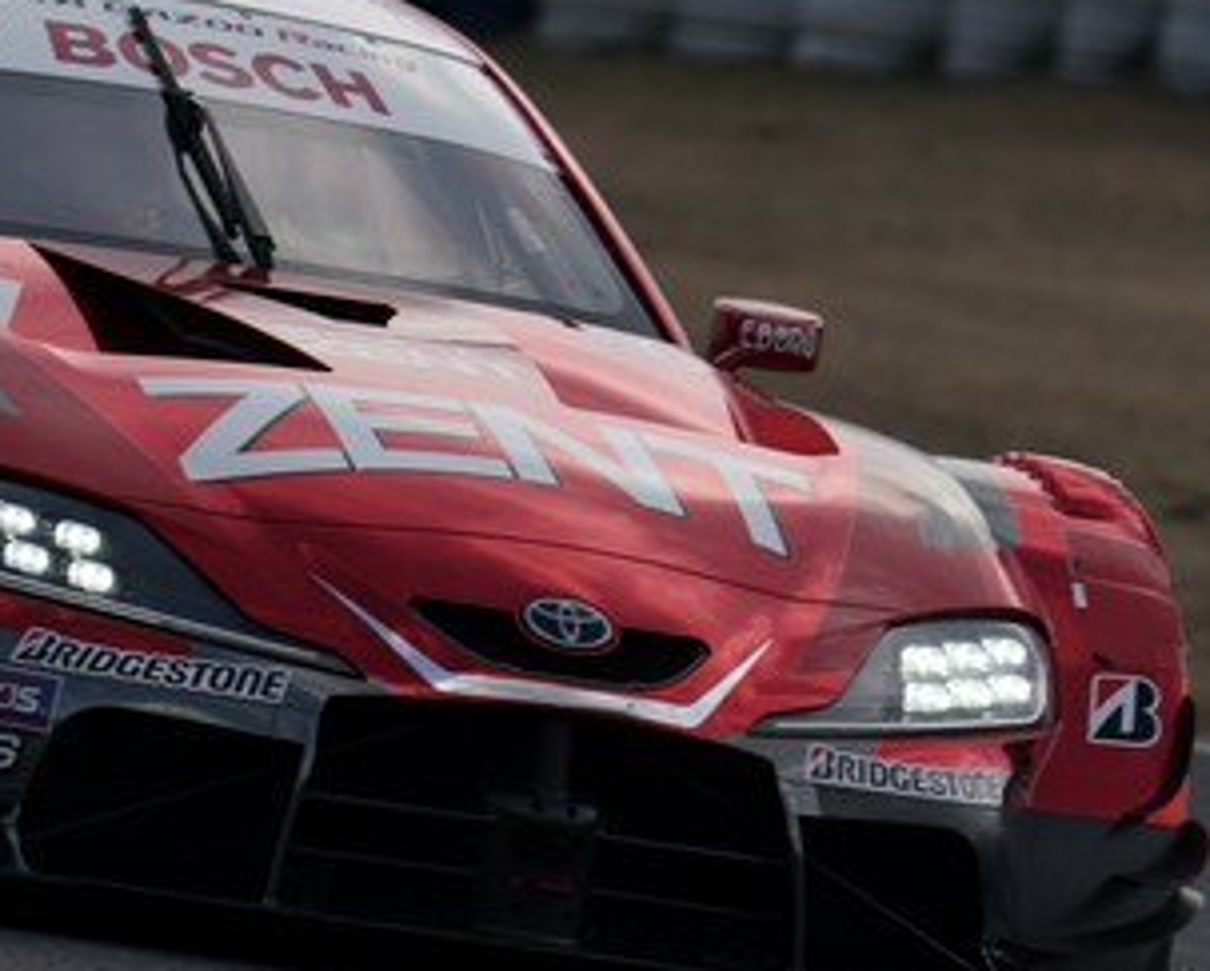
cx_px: 80
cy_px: 200
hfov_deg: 1.4
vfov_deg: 1.2
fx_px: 47926
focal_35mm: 1337
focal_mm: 600
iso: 200
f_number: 9
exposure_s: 1/640
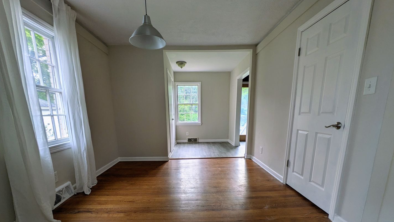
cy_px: 144
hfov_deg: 99.4
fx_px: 167
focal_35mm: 16
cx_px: 194
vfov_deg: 65.7
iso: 55
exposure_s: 1/40
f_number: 2.2
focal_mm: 1.83
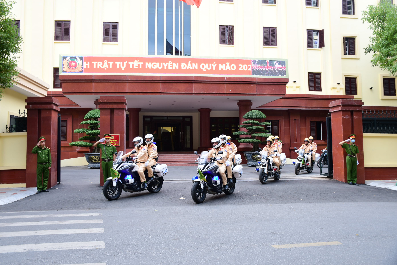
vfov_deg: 40.0
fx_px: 364
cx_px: 198
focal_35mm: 33
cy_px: 132
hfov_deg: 57.2
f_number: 5
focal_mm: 22
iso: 250
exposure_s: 1/200
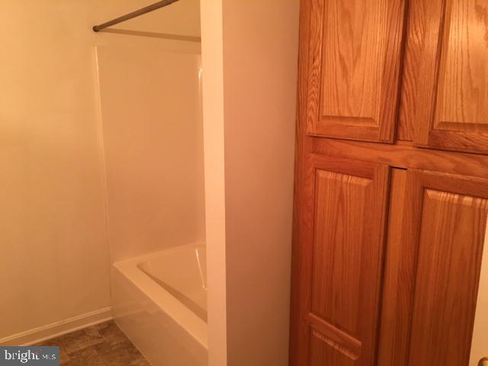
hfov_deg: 61.7
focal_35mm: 29
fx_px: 409
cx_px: 244
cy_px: 183
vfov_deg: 48.2
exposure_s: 1/30
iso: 80
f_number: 2.2
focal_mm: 4.15
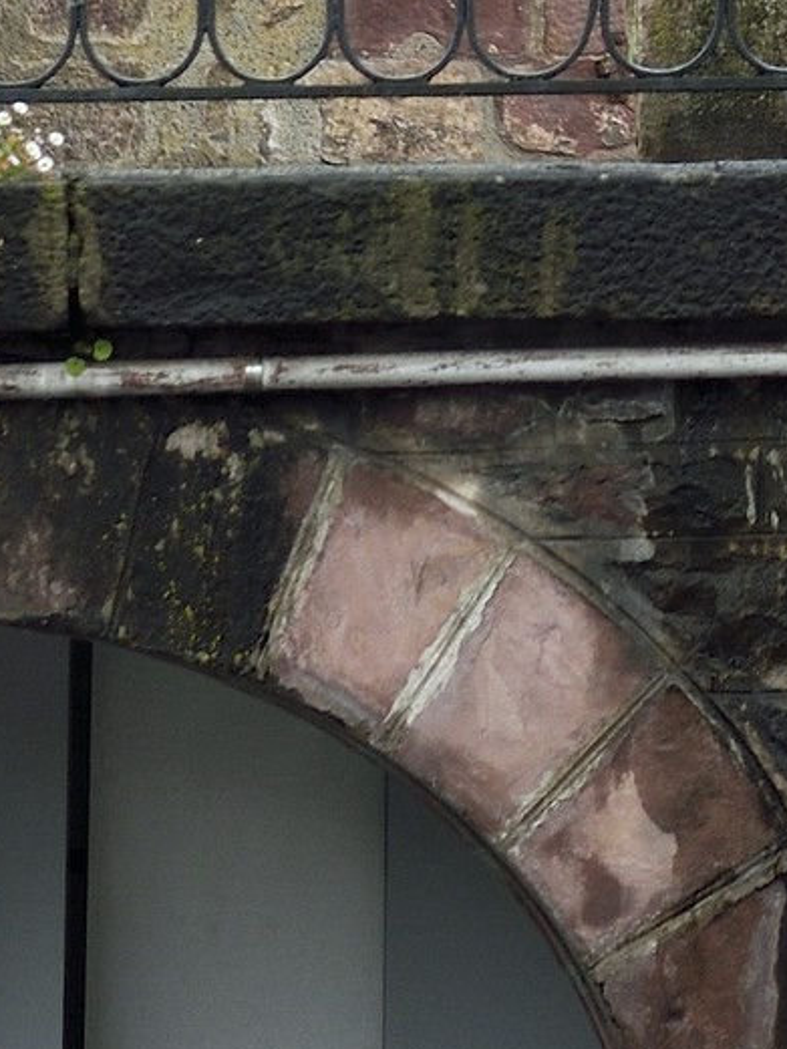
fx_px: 9393
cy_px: -1307
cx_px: 988
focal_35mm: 310
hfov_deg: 4.8
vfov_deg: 6.2
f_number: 2.8
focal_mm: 70
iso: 200
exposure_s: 1/320
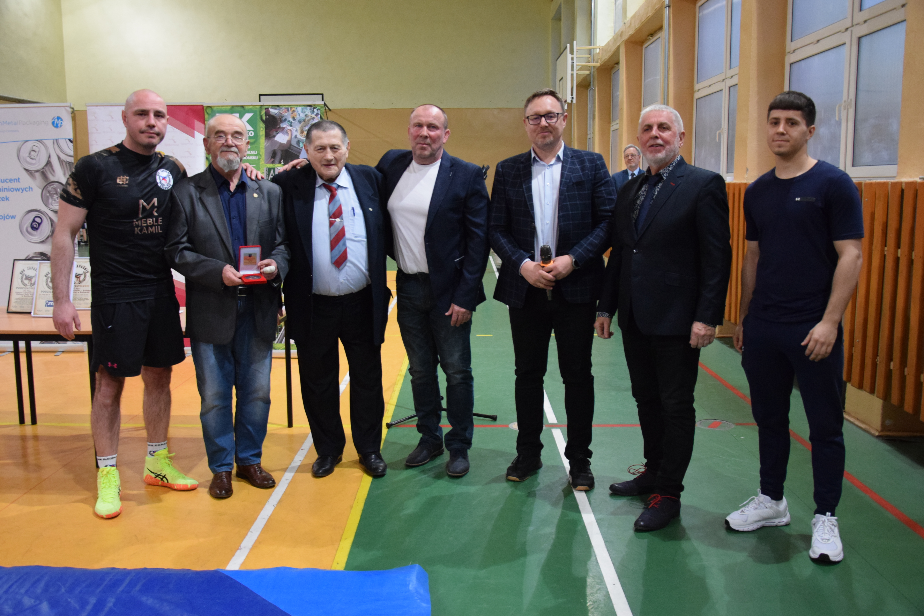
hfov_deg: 59.5
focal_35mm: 32
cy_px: 308
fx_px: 809
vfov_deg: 41.7
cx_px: 462
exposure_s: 1/100
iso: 3200
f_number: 3.8
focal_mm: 21
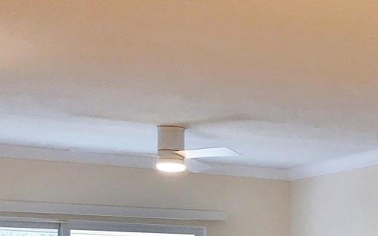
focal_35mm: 97
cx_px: 482
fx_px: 999
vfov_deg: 13.0
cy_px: 313
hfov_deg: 19.8
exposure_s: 1/30
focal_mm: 4.15
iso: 32
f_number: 2.2
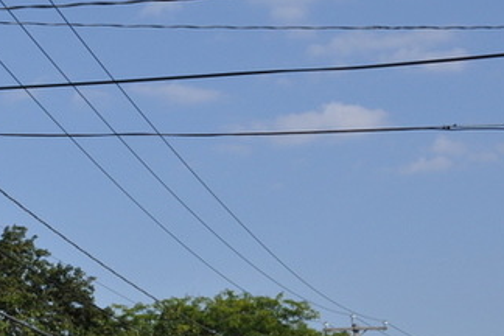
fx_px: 1554
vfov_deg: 12.3
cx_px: -72
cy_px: 286
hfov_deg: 17.7
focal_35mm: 111
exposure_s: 1/400
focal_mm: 30
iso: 200
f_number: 10
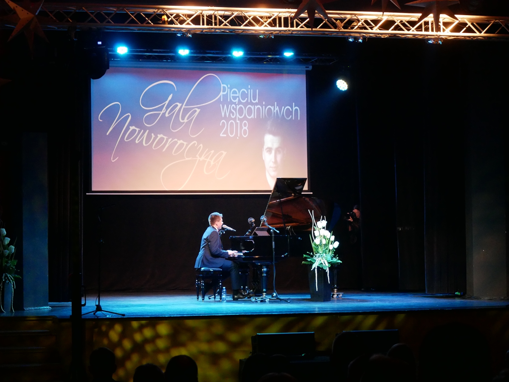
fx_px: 1324
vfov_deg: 16.4
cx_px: 254
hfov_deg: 21.8
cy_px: 191
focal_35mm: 90
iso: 3200
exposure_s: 1/60
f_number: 4
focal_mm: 45
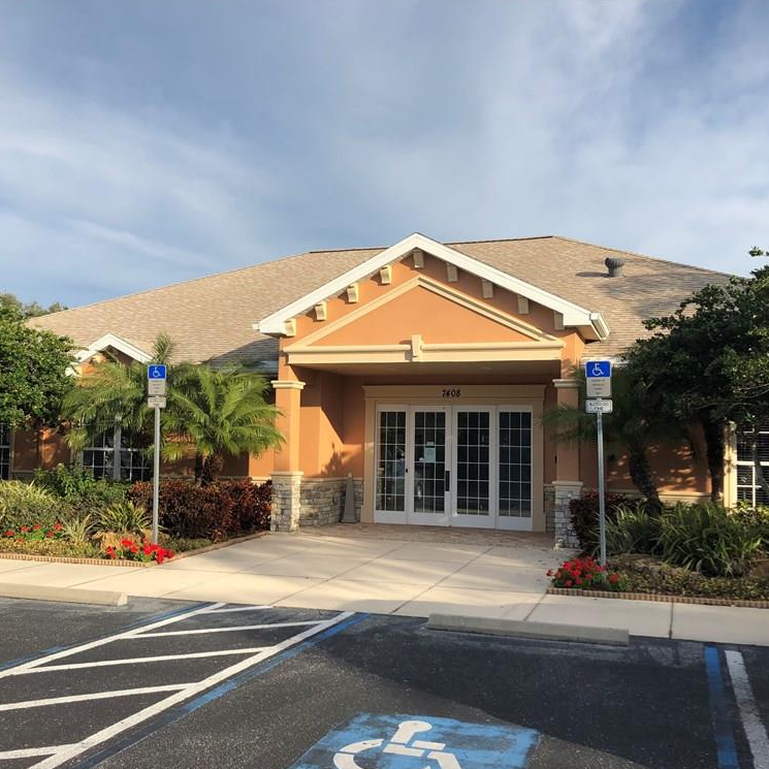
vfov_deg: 48.4
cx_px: 386
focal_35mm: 34
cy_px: 393
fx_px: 855
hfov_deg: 48.5
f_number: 1.8
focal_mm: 3.99
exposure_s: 1/1656
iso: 20
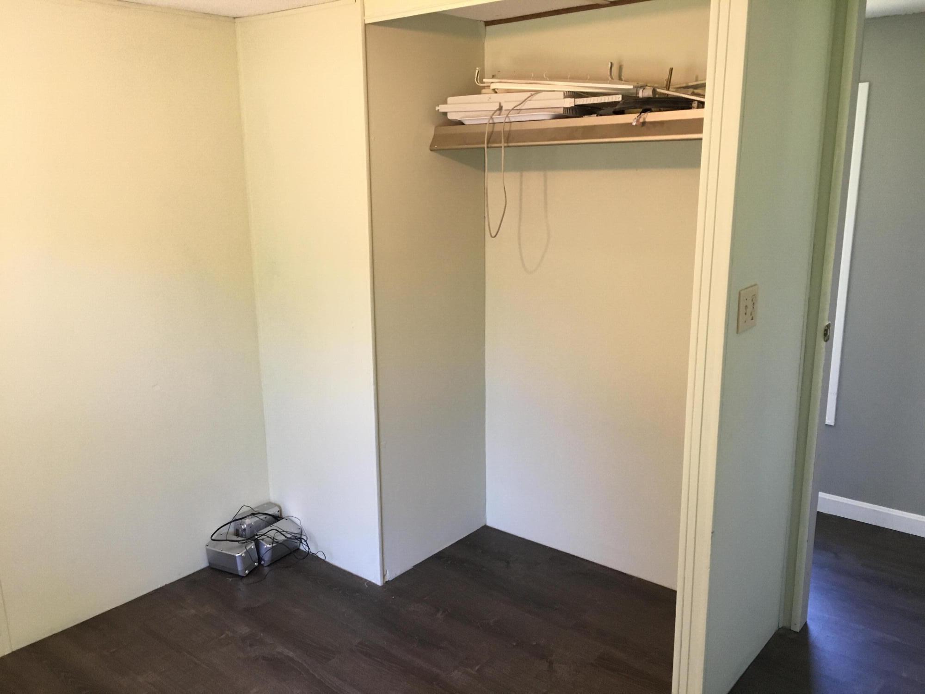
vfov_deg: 48.2
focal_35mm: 29
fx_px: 775
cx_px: 462
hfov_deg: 61.7
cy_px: 347
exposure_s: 1/30
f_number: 2.2
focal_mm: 4.15
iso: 125
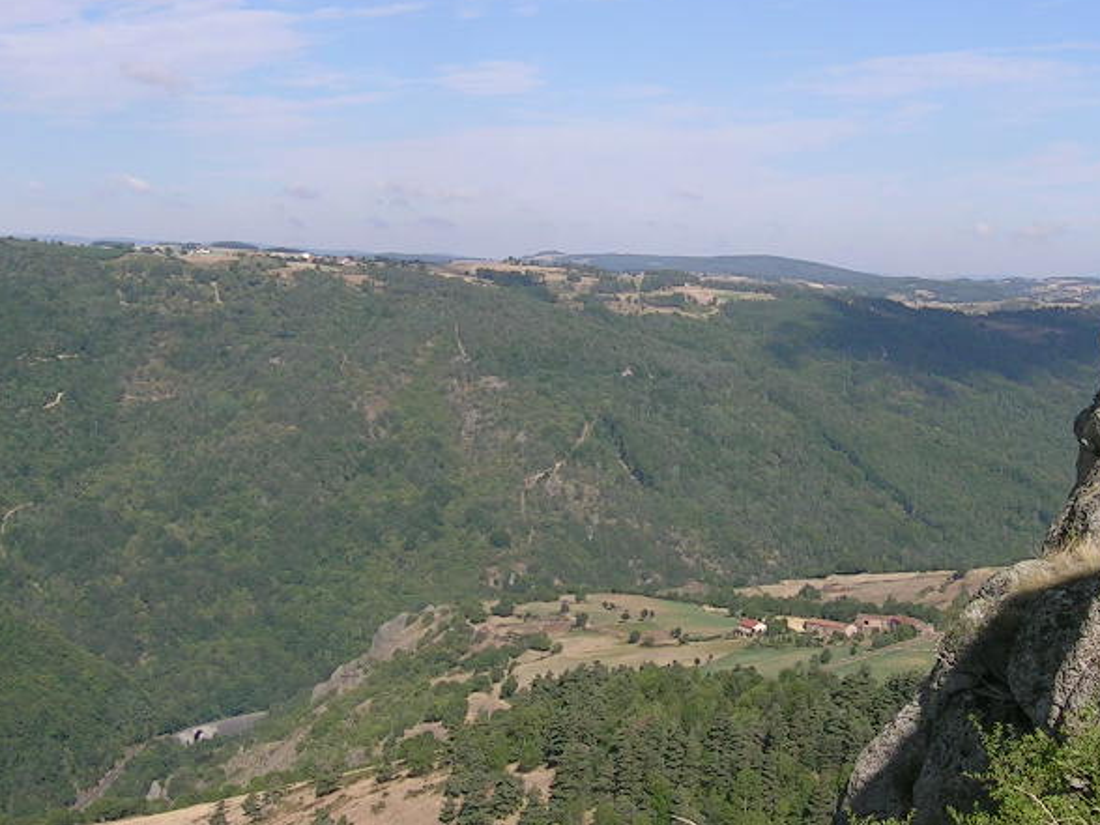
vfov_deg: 24.0
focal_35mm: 61
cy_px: 361
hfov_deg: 31.4
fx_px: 1938
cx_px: 733
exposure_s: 1/498
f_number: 4.8
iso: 50
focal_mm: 5.4
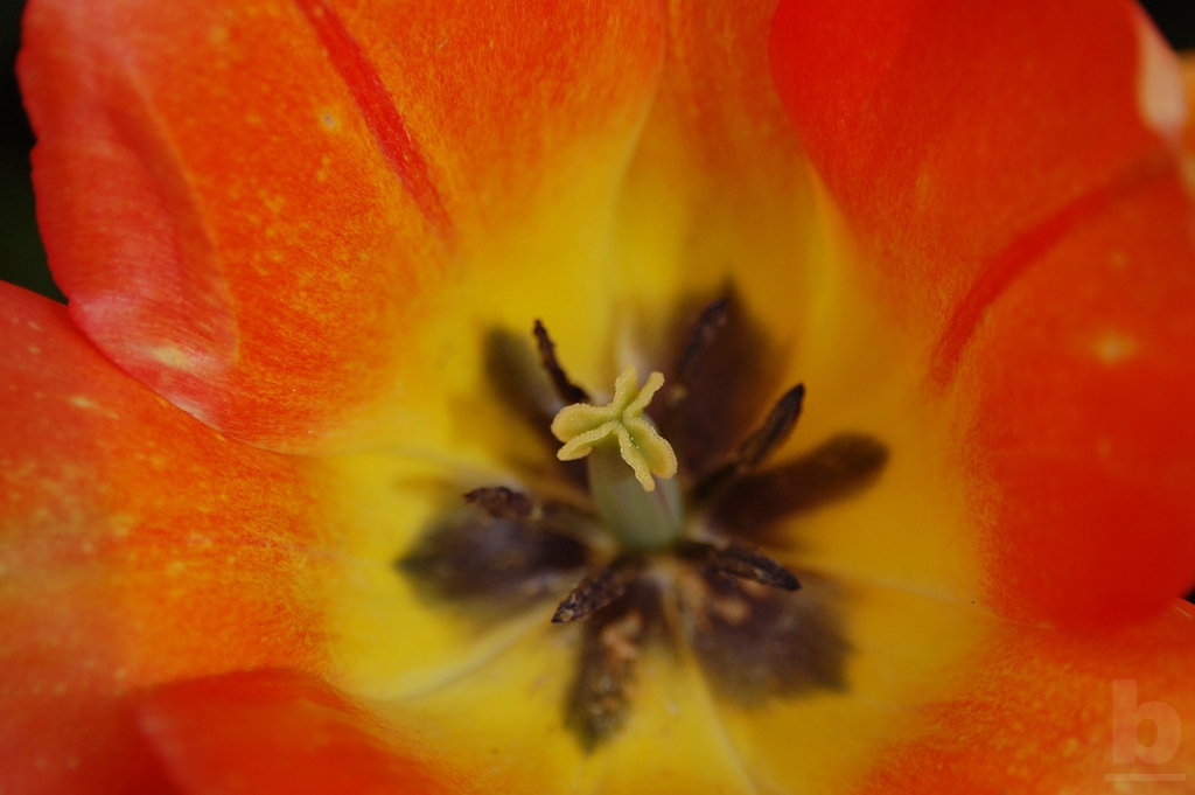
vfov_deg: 12.2
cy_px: 398
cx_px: 598
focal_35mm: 112
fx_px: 3731
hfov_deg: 18.2
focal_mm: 75
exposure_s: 1/1250
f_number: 4.5
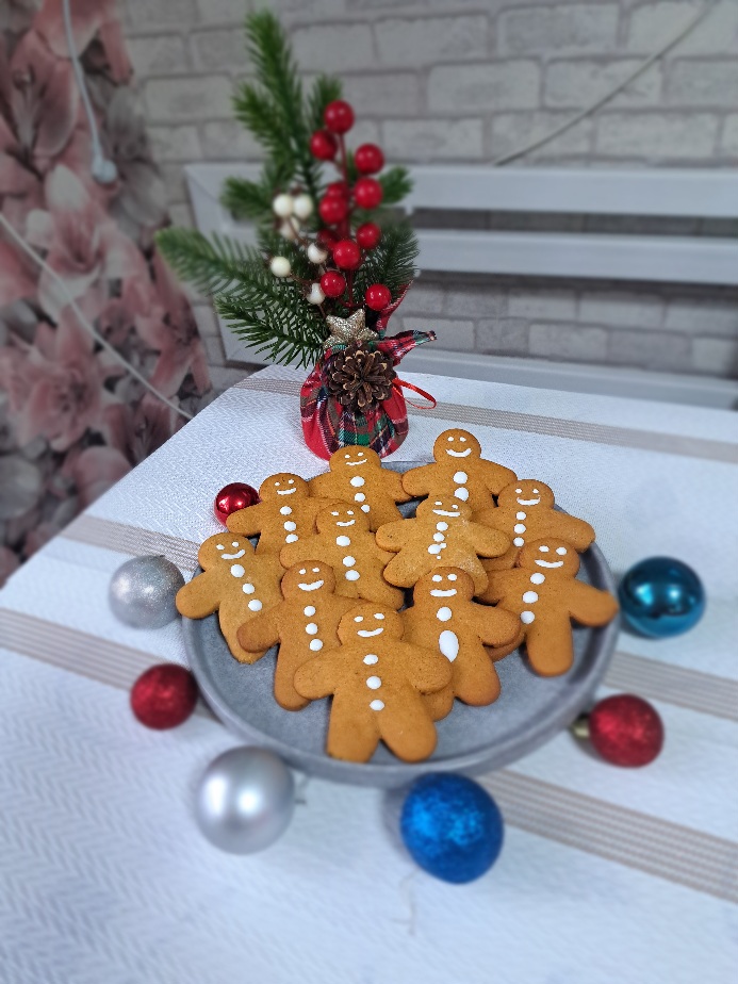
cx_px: 369
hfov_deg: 56.8
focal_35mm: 24
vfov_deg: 71.6
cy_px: 492
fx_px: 682
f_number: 1.8
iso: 200
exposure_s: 1/50
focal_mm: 5.23
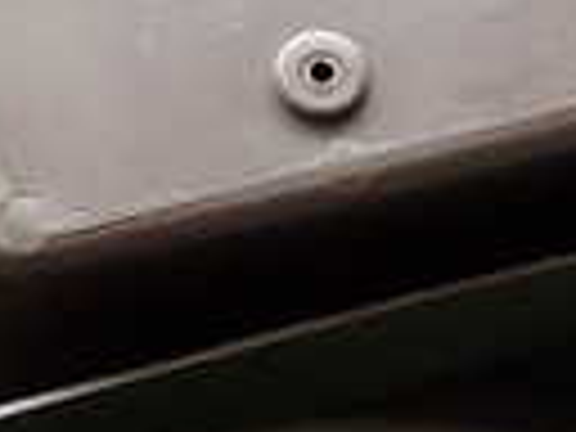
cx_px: 225
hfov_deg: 16.8
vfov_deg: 12.5
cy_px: 27
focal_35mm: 117
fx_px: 1947
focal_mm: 4.5
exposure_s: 1/60
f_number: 2
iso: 200
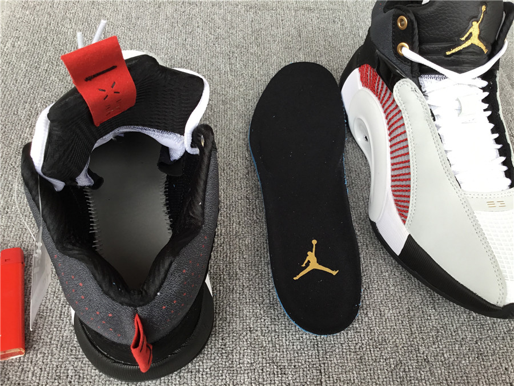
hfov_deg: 58.4
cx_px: 257
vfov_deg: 45.4
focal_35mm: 31
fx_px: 460
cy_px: 193
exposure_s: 1/100
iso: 40
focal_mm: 3.3
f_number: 2.4
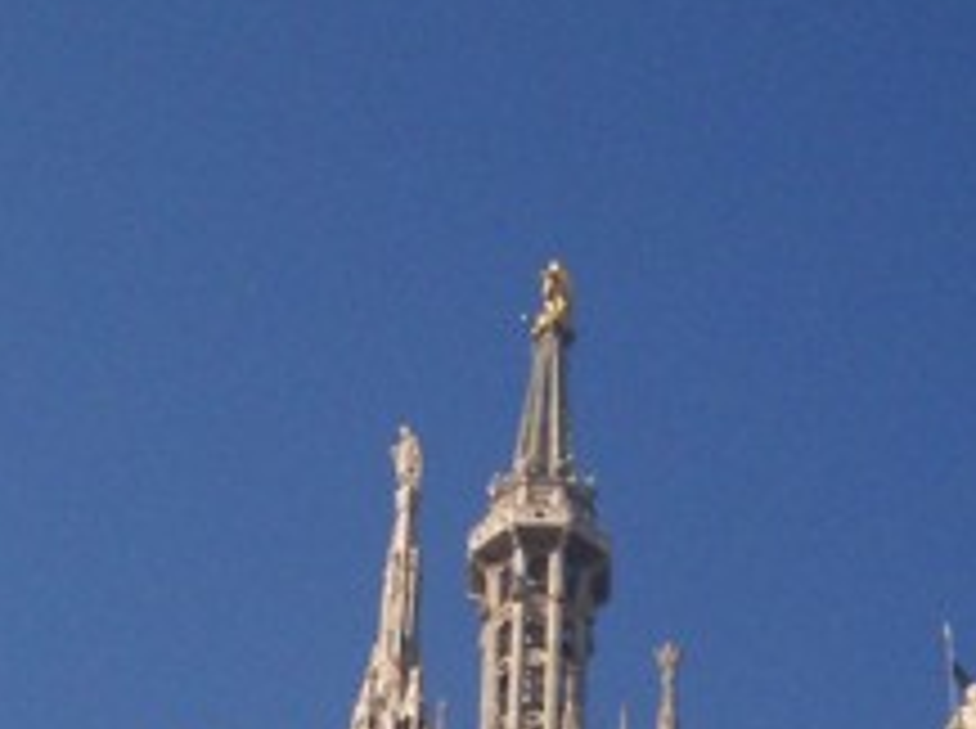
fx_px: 3744
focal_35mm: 133
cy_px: 1116
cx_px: 423
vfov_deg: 10.7
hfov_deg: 14.8
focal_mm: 5.9
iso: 100
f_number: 4.5
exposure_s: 1/816
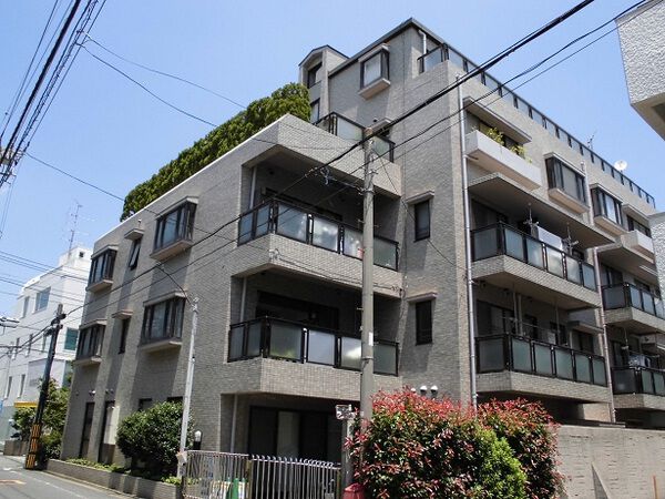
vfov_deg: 48.2
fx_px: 557
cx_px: 332
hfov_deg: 61.7
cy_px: 250
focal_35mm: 29
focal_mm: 5.3
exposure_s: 1/400
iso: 100
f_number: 3.7
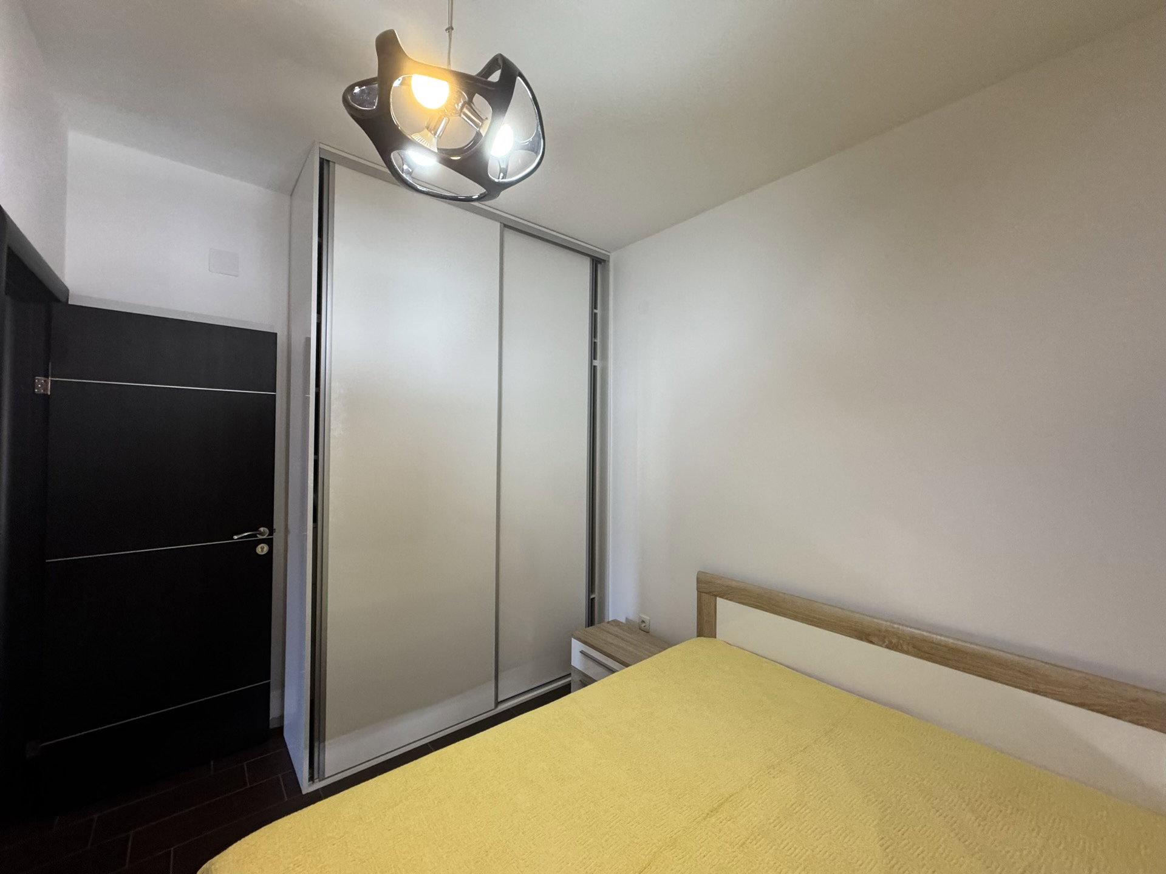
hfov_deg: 102.1
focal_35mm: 14
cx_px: 583
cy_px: 437
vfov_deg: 85.7
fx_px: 472
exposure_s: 1/50
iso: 320
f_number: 2.2
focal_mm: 2.22
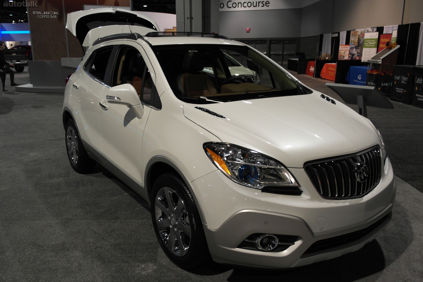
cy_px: 141
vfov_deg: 43.6
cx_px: 212
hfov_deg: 61.9
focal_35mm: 30
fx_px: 352
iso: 400
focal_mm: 20
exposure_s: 1/60
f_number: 3.5
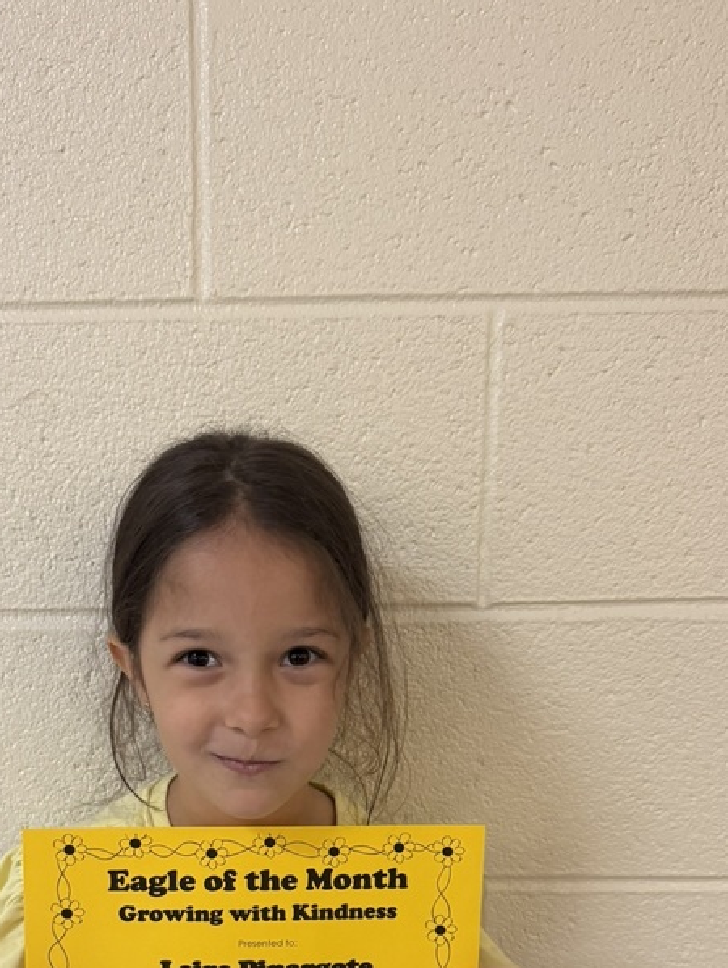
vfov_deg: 43.3
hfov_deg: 34.9
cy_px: 797
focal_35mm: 41
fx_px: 1148
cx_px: 251
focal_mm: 6.76
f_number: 1.78
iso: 320
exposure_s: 1/60
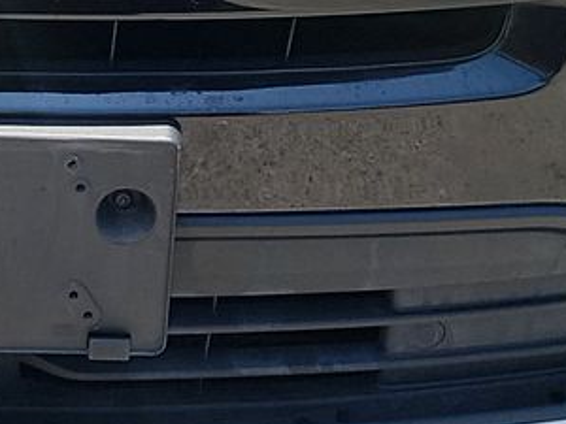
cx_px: 47
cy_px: -452
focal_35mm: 128
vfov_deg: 10.5
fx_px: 2093
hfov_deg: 15.2
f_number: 1.8
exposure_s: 1/409
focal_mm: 6.7
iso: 50
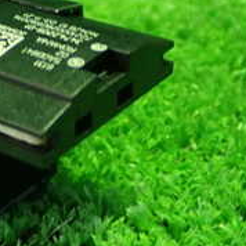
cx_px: -119
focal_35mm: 122
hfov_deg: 13.5
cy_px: 62
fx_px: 981
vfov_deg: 14.2
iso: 800
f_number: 2.8
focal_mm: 7.31
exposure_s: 1/15
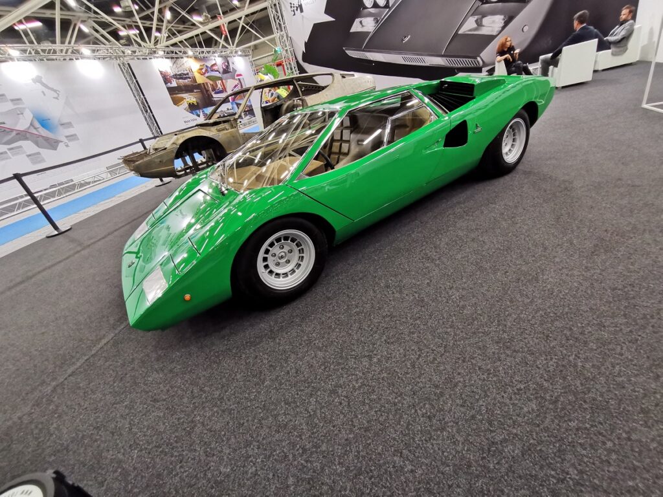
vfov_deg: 78.1
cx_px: 332
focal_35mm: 16
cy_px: 248
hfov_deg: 94.5
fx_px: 306
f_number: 2.2
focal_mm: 2.35
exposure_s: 1/33.3
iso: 800
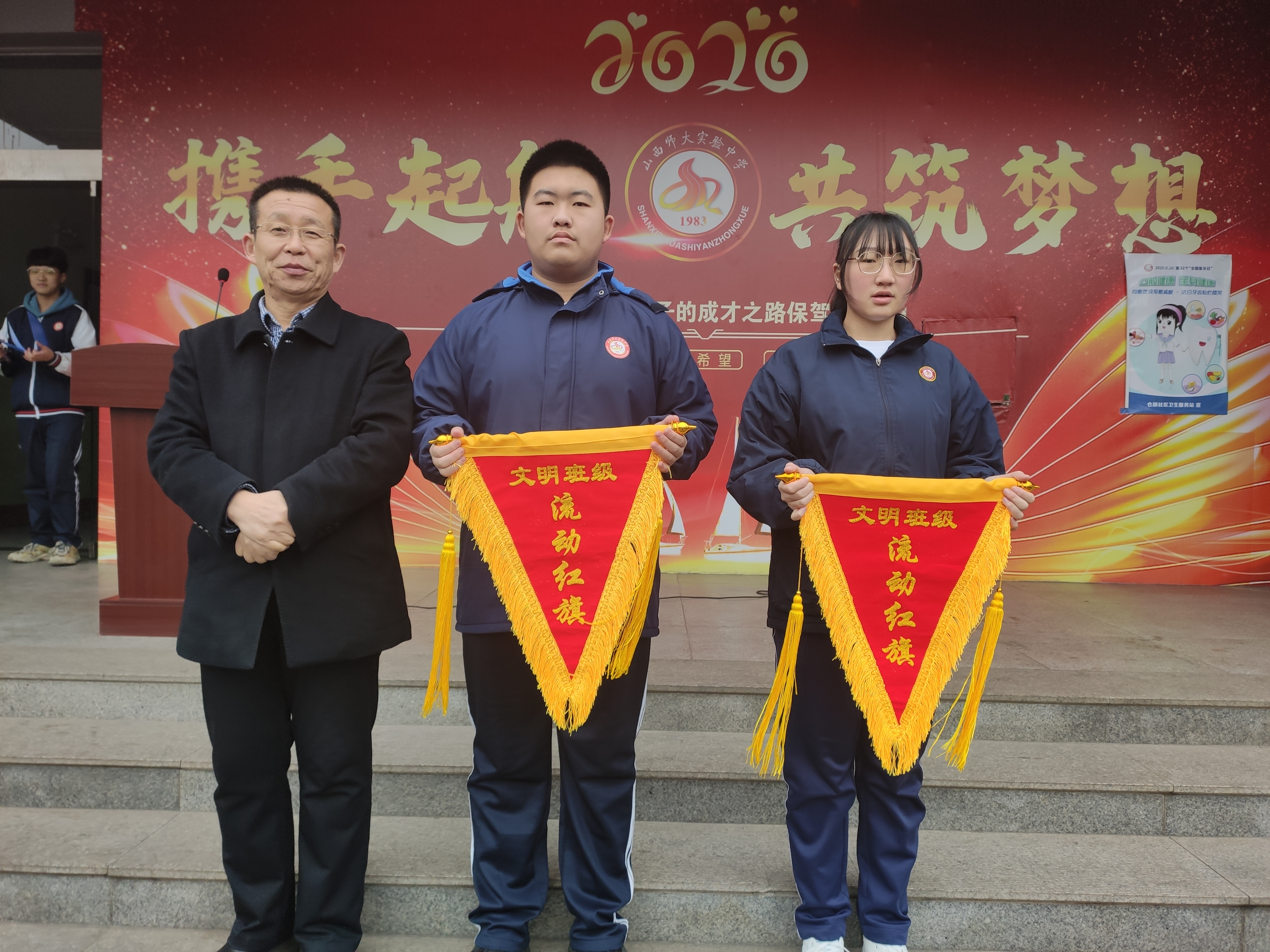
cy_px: 476
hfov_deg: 67.3
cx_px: 635
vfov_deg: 53.1
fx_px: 954
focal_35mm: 26
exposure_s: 1/150
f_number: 1.75
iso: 112
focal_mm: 4.75
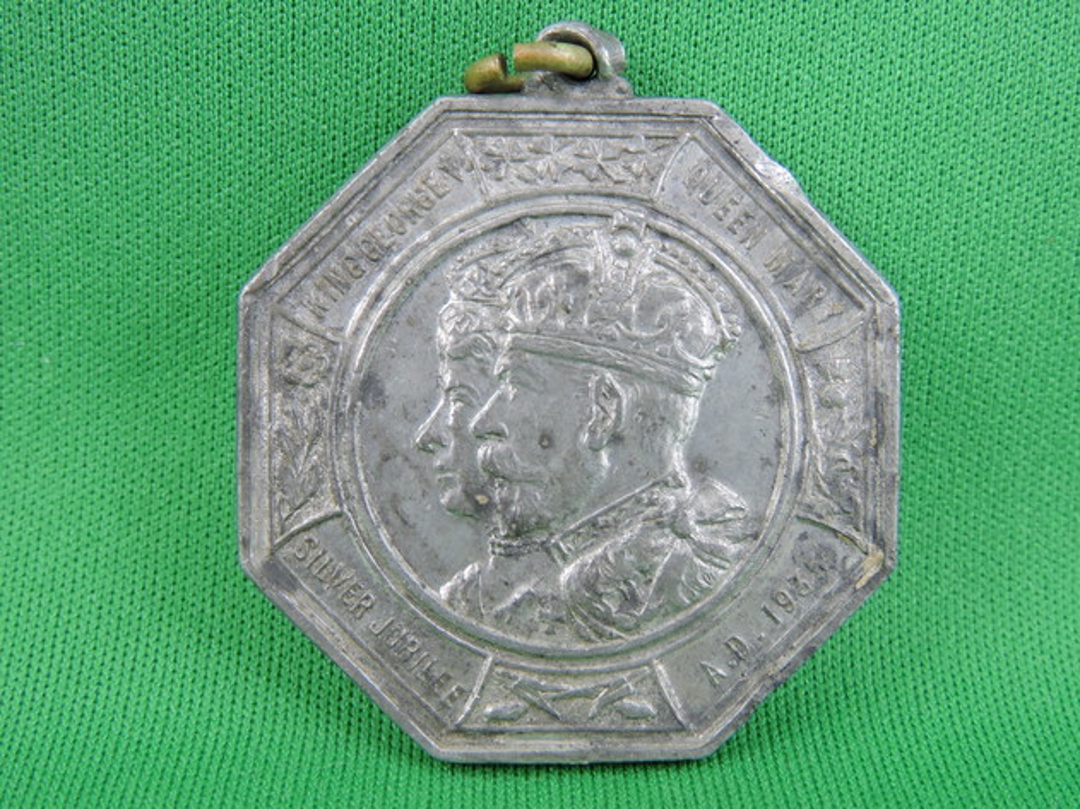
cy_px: 404
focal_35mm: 50
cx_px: 540
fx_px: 1560
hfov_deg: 38.2
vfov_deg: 29.1
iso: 220
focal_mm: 9
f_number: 4
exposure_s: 1/30
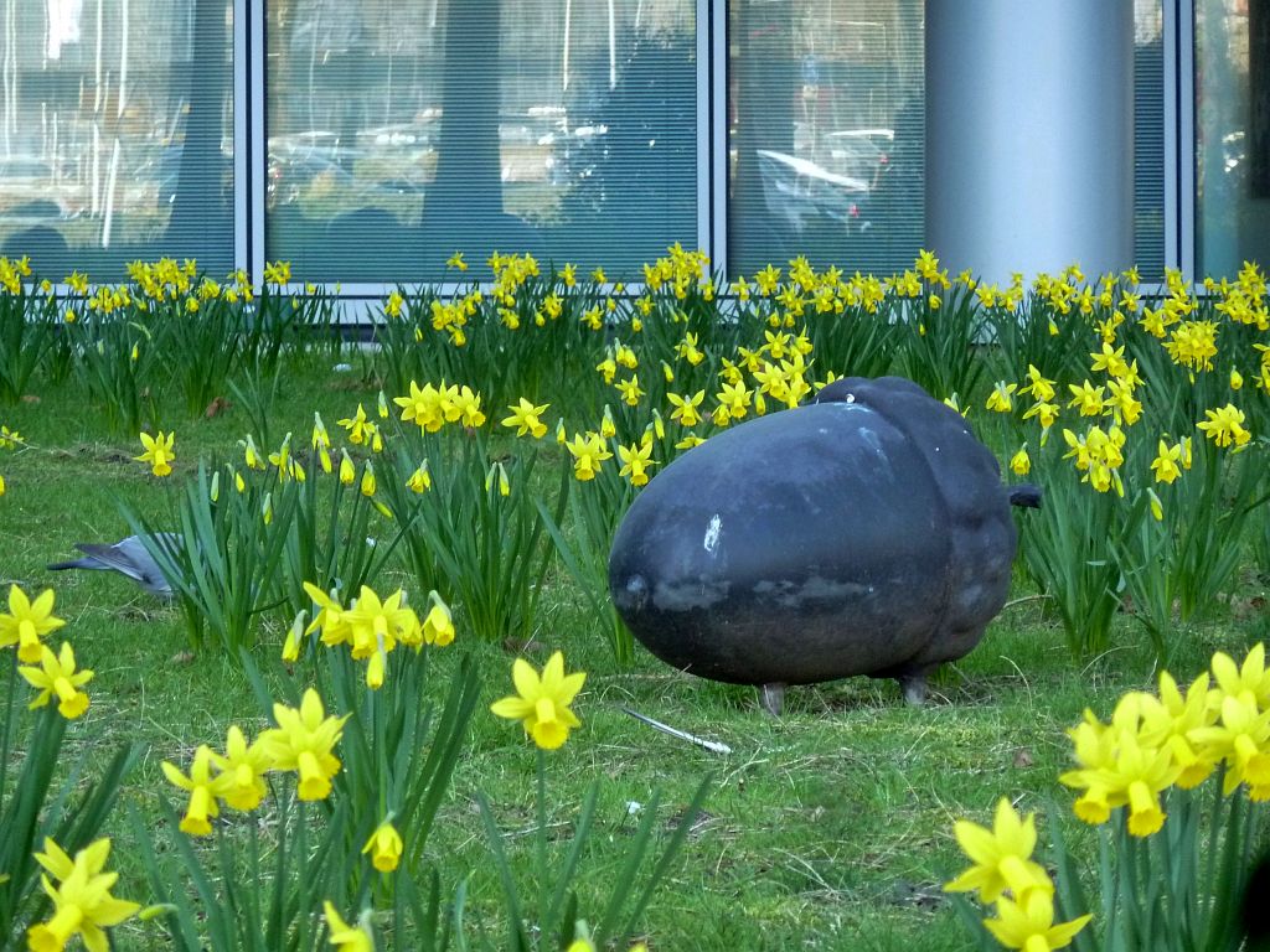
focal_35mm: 225
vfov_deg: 6.6
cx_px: 635
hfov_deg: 8.8
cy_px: 476
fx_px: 8255
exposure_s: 1/80
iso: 400
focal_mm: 37
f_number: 4.6
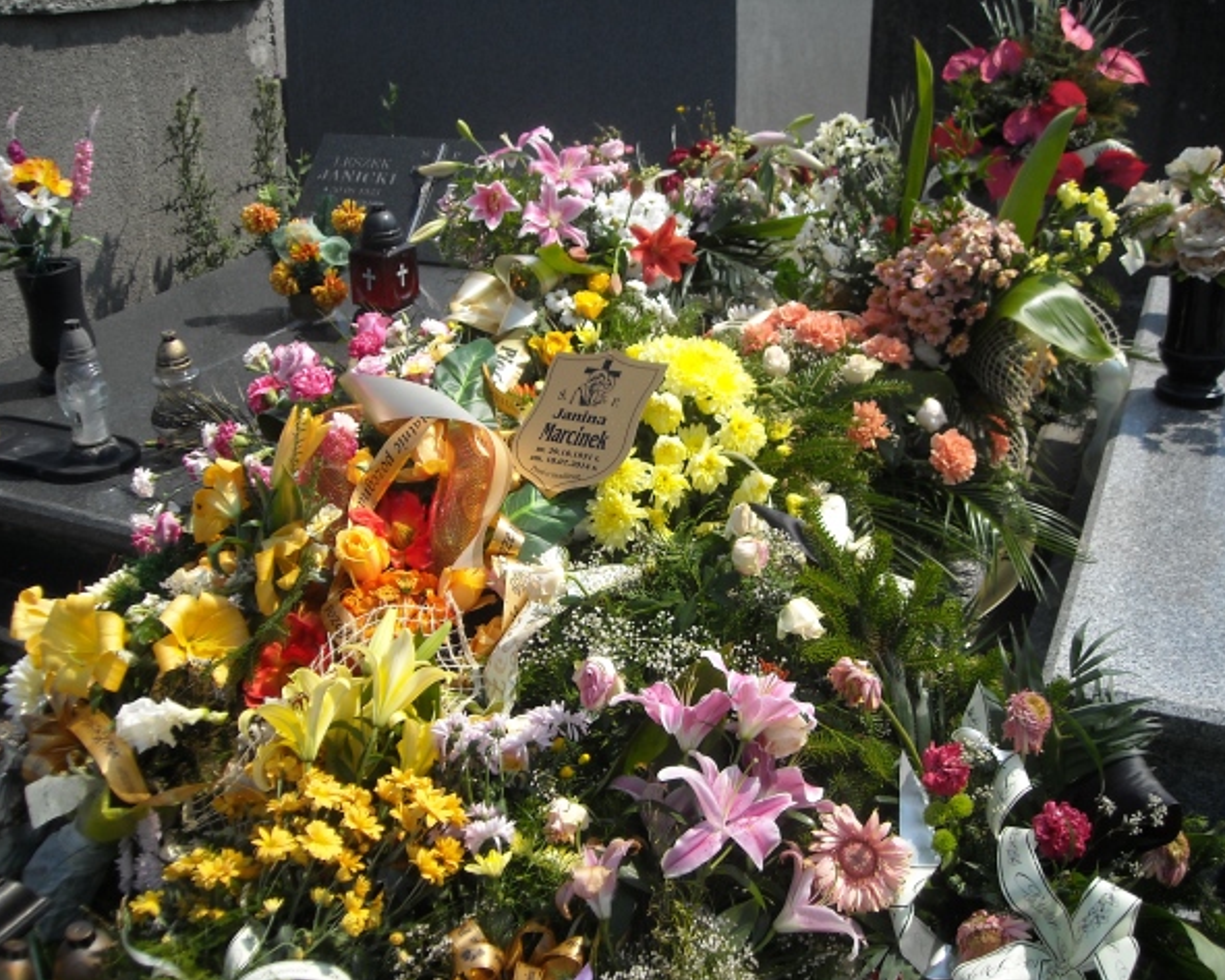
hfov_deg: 49.0
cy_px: 493
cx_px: 572
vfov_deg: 40.1
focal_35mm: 37
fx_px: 1342
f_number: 5.6
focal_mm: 5.7
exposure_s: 1/296
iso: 64
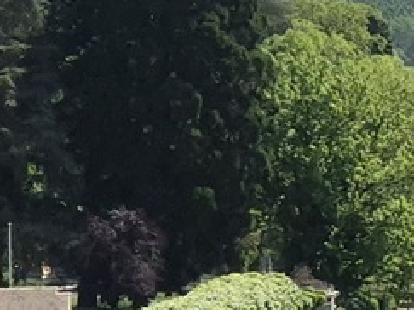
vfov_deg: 5.2
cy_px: 315
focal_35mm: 284
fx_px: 3395
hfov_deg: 6.8
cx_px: 738
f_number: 2.4
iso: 25
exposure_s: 1/1453
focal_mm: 7
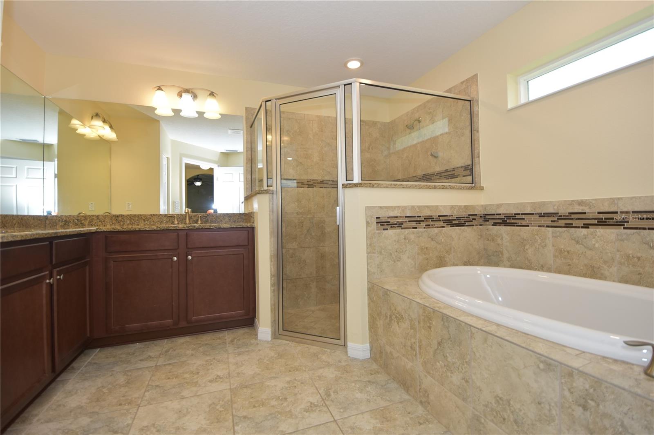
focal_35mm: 15
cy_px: 218
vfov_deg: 77.3
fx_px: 272
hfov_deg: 100.4
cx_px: 327
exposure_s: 1/60
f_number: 4
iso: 200
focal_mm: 10
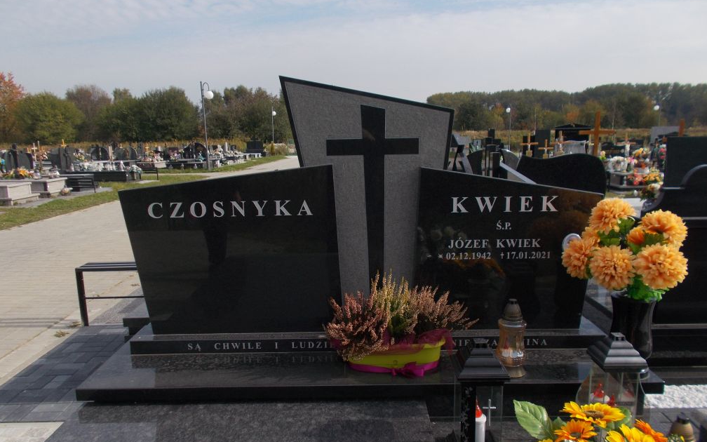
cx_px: 354
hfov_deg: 66.5
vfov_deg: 44.4
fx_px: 540
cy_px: 249
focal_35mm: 28
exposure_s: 1/160
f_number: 8
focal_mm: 4.6
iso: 80
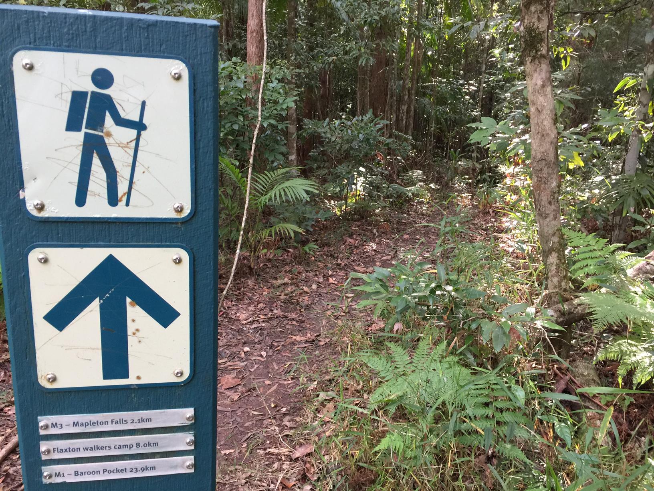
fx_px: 548
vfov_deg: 48.2
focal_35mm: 29
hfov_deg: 61.7
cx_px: 327
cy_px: 246
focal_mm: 4.15
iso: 50
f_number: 2.2
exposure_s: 1/33
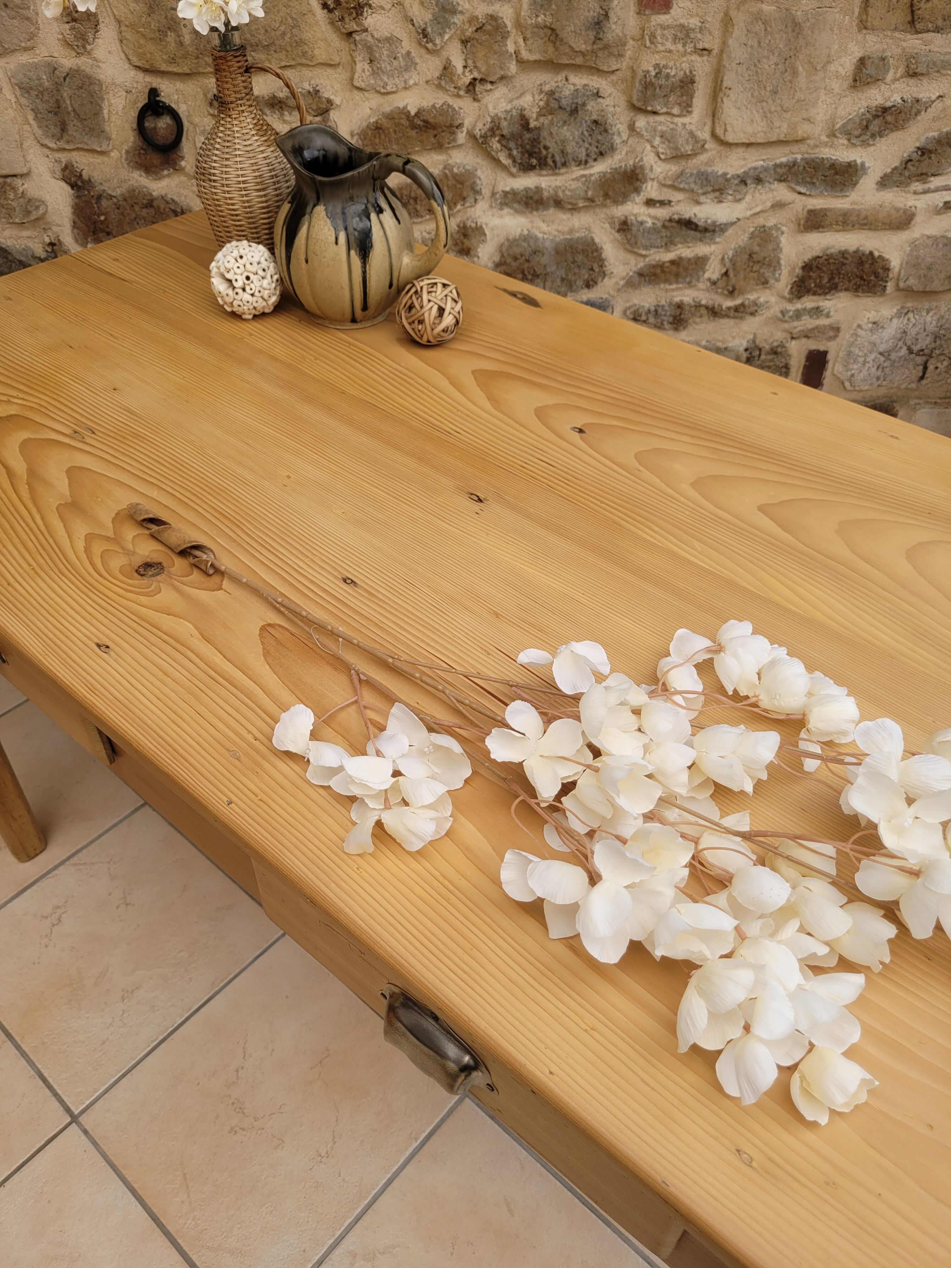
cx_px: 476
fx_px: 952
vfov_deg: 67.3
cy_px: 634
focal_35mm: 26
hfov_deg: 53.1
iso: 40
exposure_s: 1/190
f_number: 1.8
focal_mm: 5.4
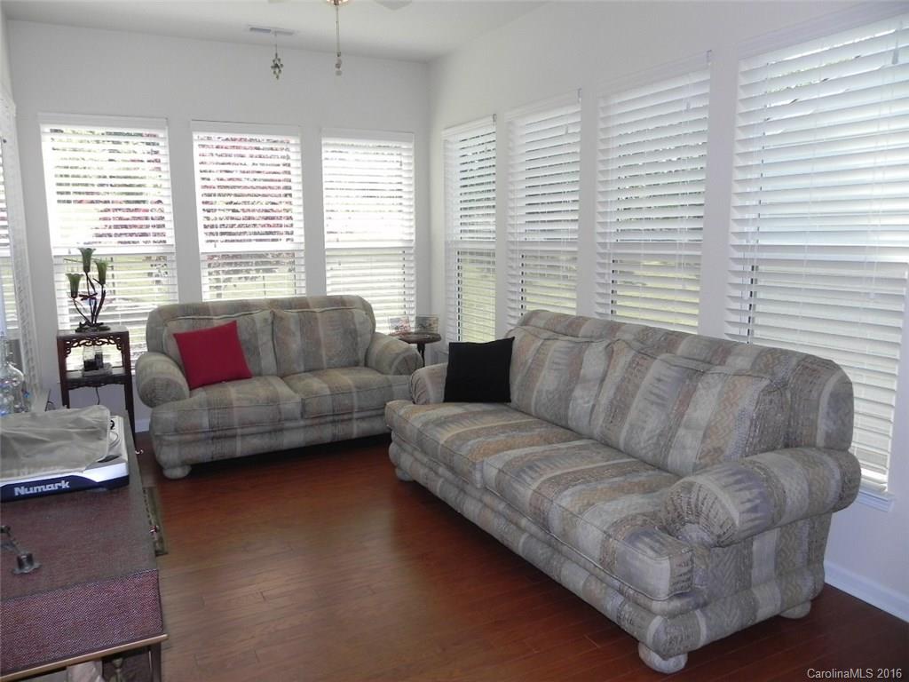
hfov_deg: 67.3
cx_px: 454
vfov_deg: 53.1
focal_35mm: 26
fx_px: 683
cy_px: 341
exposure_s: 1/89.8
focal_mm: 4.6
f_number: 3.2
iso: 160
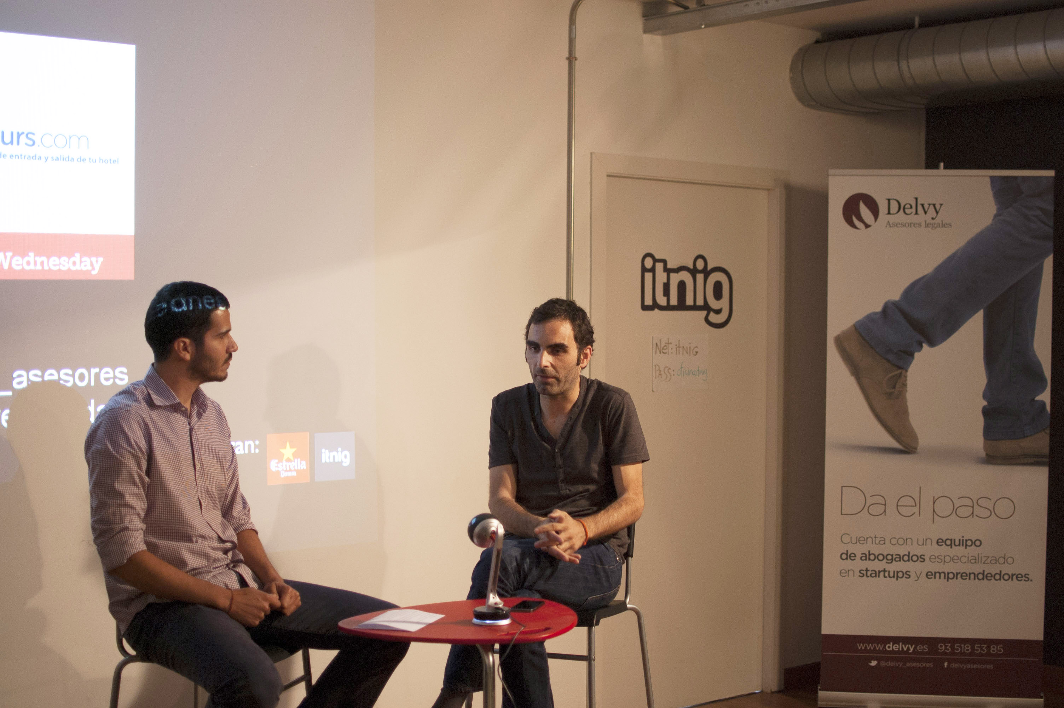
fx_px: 1550
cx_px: 532
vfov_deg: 25.7
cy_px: 354
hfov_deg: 37.9
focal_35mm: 52
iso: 800
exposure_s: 1/60
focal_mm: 35
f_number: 1.8
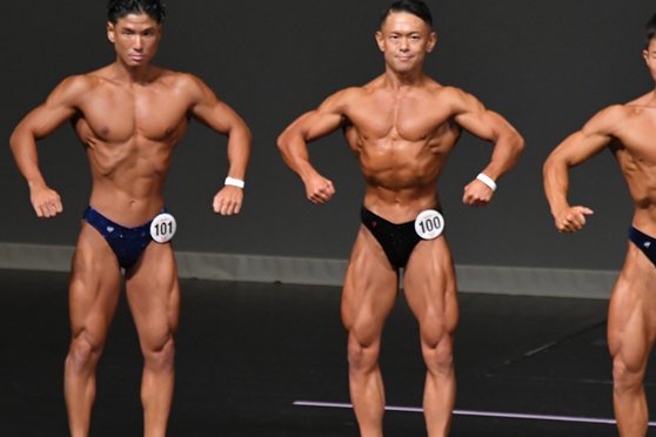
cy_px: 253
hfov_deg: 4.3
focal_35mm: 479
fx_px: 8728
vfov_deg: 2.9
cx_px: 239
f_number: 5.6
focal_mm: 230
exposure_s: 1/400
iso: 4000
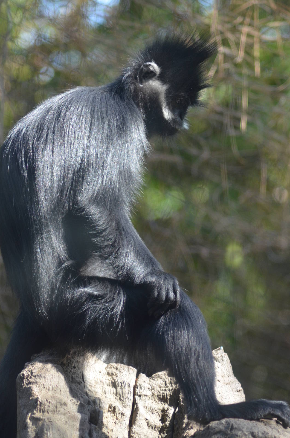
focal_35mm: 210
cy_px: 219
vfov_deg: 9.8
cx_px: 145
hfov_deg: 6.5
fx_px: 2548
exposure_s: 1/500
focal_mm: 140
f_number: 4.2
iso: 900
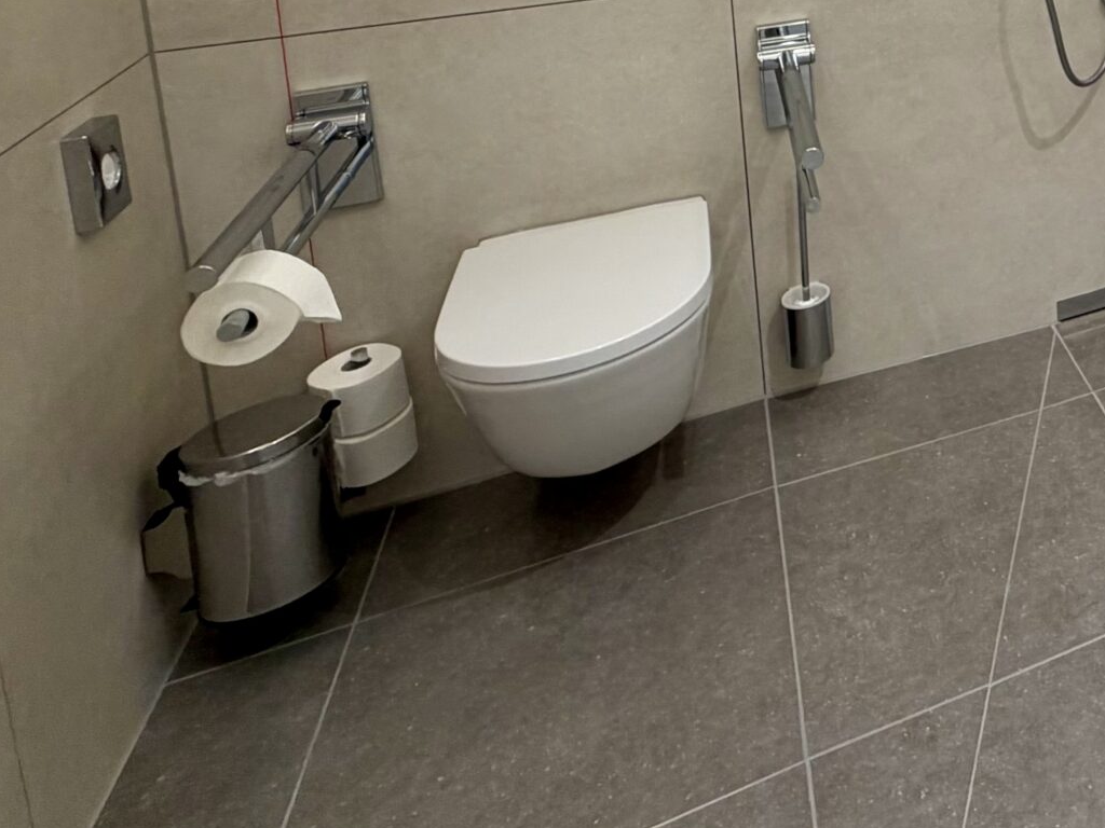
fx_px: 1117
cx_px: 1320
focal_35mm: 35
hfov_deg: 38.9
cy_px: -158
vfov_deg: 33.4
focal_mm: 2.22
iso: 100
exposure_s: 1/100
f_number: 2.2
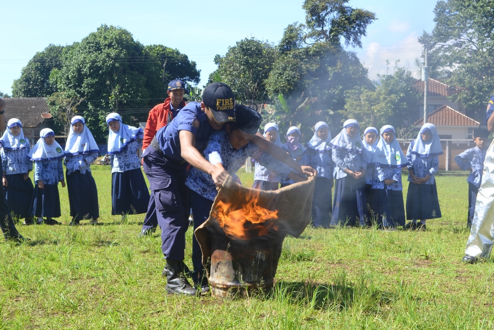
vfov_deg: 25.8
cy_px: 165
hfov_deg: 37.8
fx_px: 720
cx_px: 247
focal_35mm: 52
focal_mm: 35
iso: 100
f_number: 11
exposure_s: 1/50
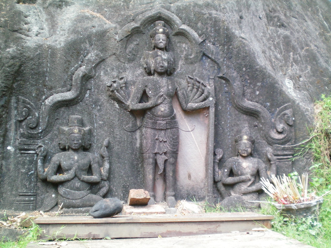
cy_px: 124
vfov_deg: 29.1
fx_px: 478
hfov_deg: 38.2
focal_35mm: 50
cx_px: 166
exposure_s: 1/60
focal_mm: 8.4
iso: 80
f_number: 3.7
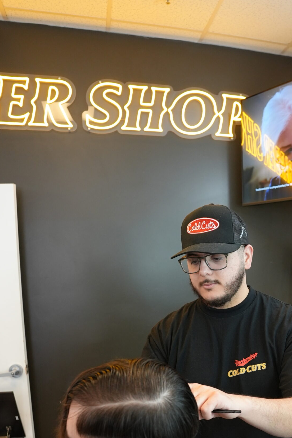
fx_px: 377
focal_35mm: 31
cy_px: 317
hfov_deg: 41.5
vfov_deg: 57.8
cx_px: 207
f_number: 4
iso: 1600
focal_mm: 20
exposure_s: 1/160
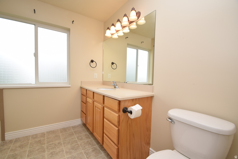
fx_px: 99
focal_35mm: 15
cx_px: 119
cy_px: 80
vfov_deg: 77.3
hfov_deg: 100.4
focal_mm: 10
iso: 320
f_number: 5.6
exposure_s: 1/125
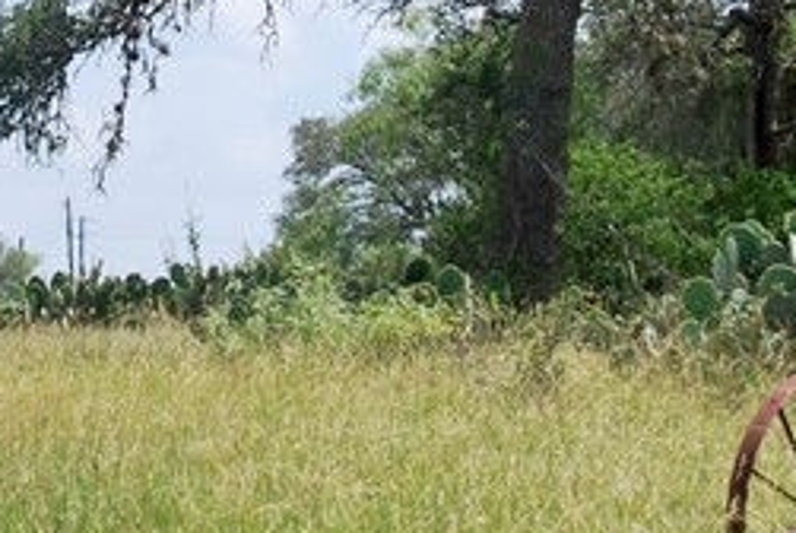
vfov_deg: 6.6
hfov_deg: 9.9
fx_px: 4582
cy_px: -254
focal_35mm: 207
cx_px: 173
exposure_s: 1/200
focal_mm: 32
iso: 100
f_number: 7.1
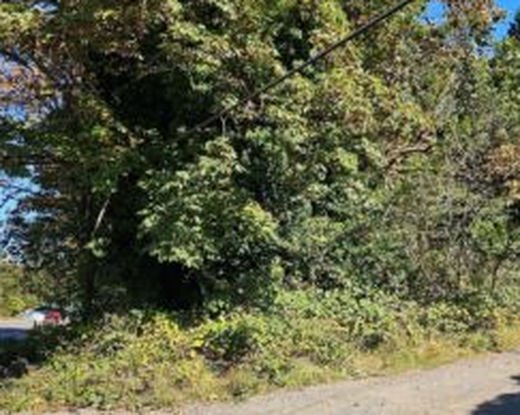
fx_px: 569
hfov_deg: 46.4
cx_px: 419
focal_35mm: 37
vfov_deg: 39.3
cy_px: 295
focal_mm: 6.3
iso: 10
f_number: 1.7
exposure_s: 1/400
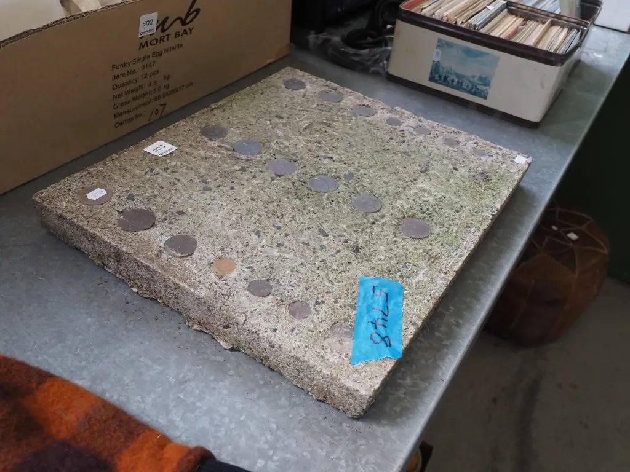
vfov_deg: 46.8
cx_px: 315
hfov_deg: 60.0
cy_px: 236
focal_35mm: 30
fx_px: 546
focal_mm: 15
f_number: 5.6
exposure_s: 1/160
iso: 1600
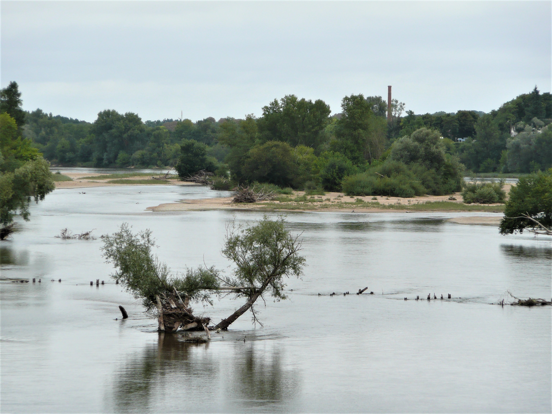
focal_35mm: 228
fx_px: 3636
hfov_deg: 8.7
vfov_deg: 6.5
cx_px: 276
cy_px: 207
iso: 100
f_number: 4.9
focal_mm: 37.5
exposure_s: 1/320
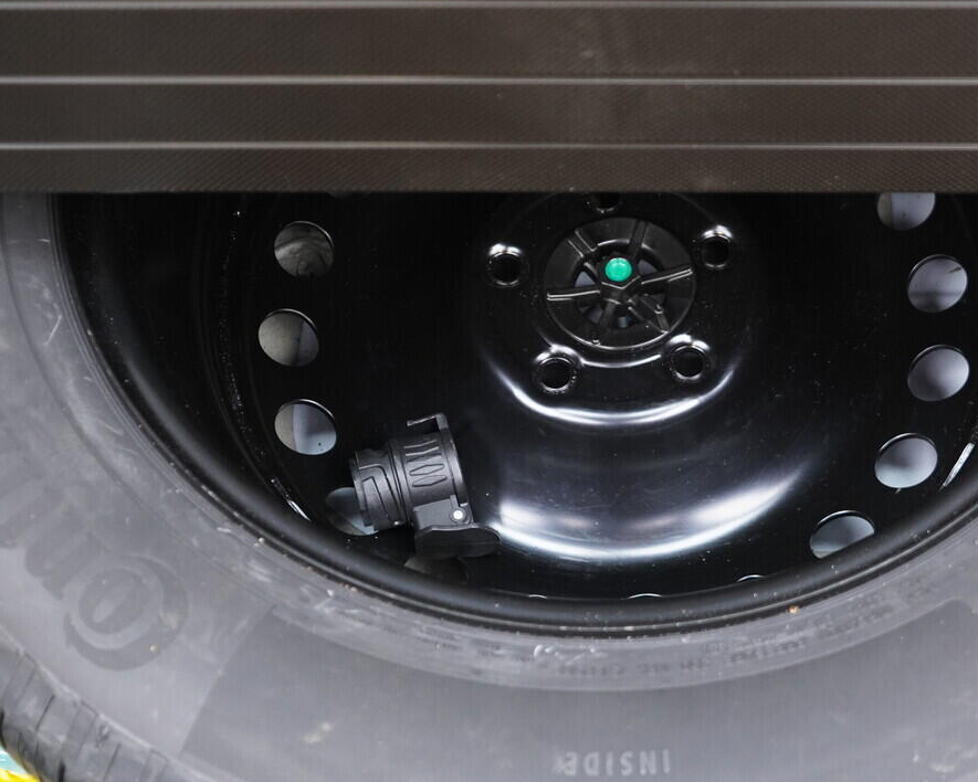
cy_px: 485
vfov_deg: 27.5
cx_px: 635
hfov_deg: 33.9
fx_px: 1592
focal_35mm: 55
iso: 1000
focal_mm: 24
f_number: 2.8
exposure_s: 1/40
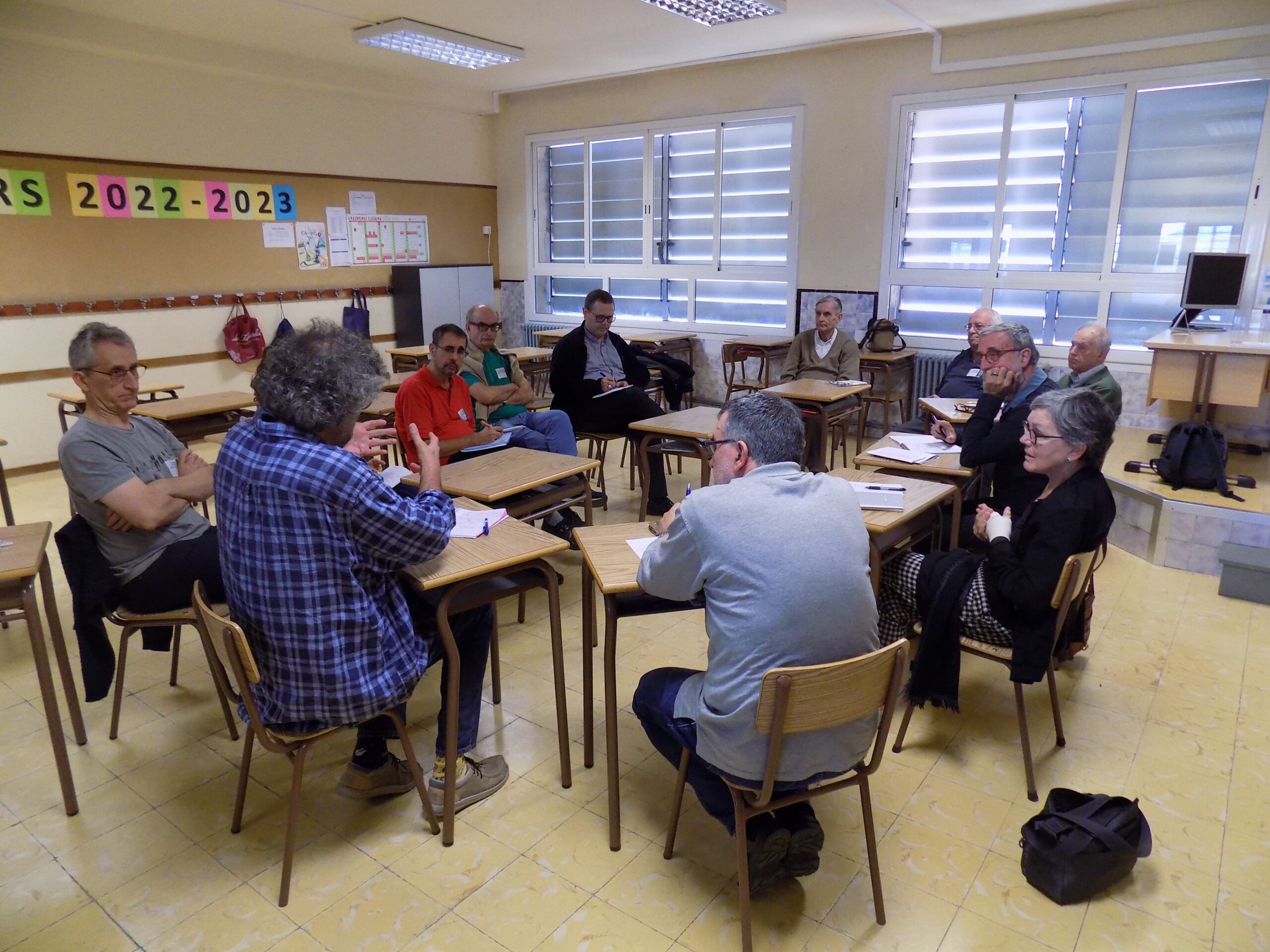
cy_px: 476
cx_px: 635
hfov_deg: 73.9
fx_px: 844
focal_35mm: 23
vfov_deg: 58.9
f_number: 3.1
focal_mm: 4
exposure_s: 1/30
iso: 280
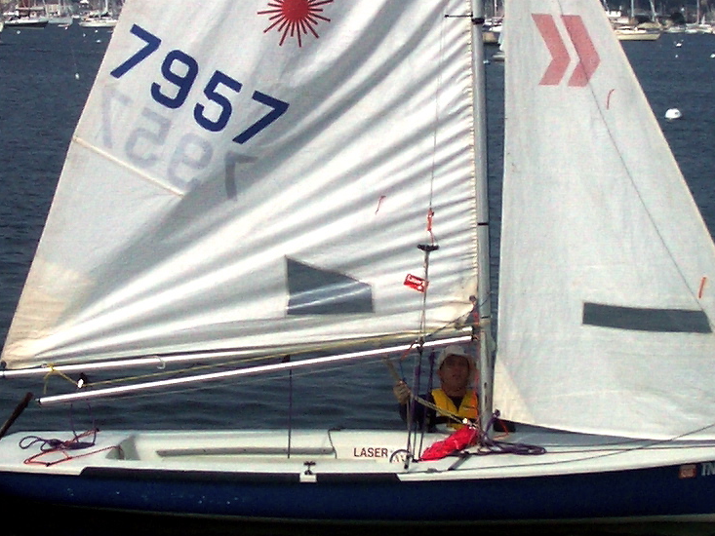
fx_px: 2272
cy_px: 67
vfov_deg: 13.4
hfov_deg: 17.9
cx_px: 356
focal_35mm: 110
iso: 50
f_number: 4.3
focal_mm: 5.8
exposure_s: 1/1250
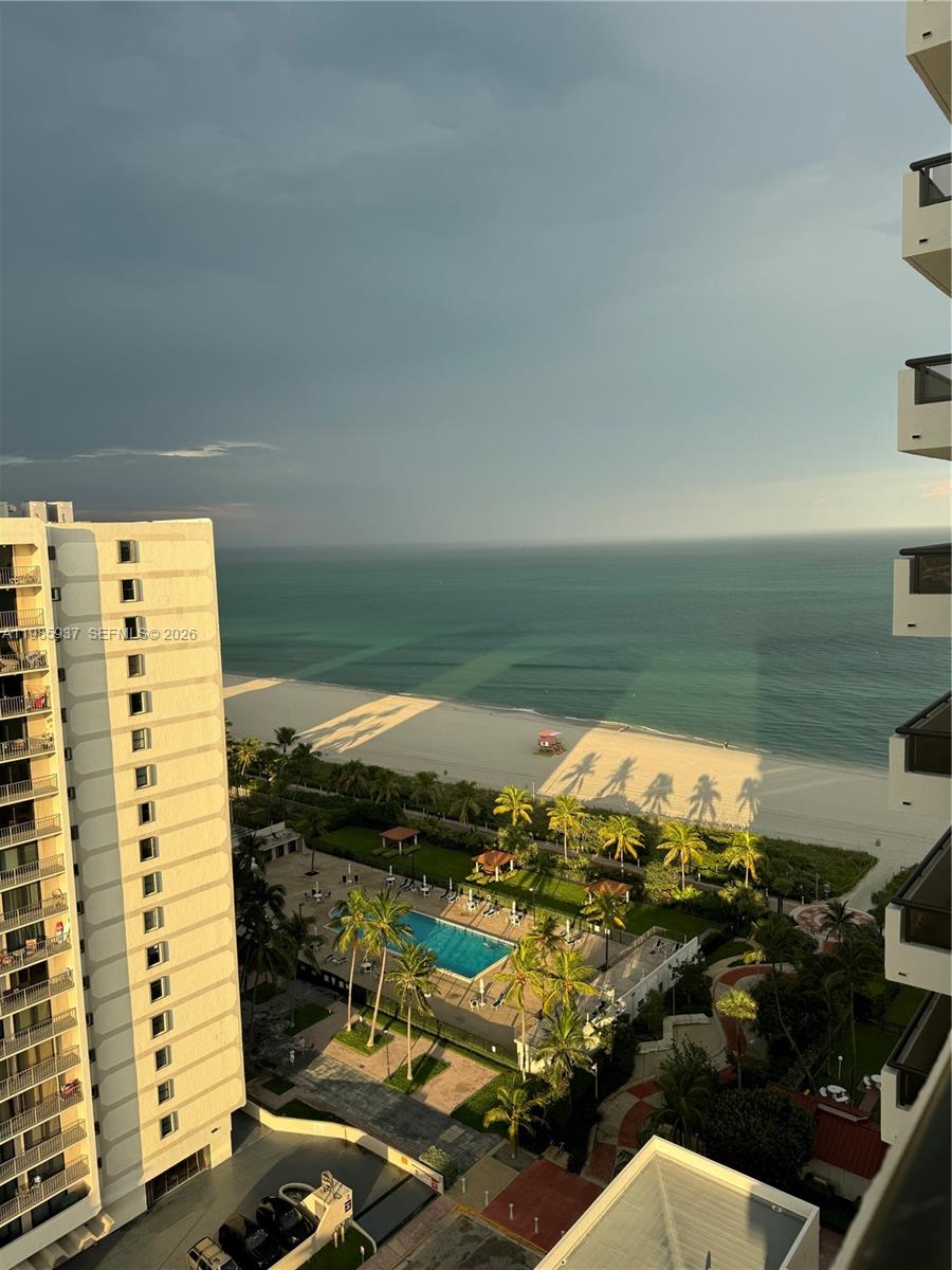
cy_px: 635
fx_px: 880
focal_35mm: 24
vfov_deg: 71.6
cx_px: 476
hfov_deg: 56.8
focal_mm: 6.76
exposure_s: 1/1151
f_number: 1.78
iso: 80
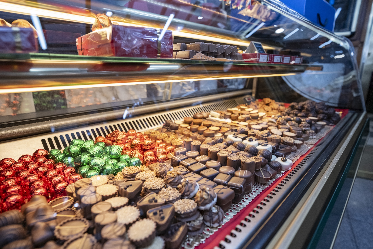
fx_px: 207
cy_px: 124
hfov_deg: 84.0
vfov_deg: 61.9
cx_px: 186
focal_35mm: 20
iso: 640
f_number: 2.5
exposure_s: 1/125
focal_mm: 13
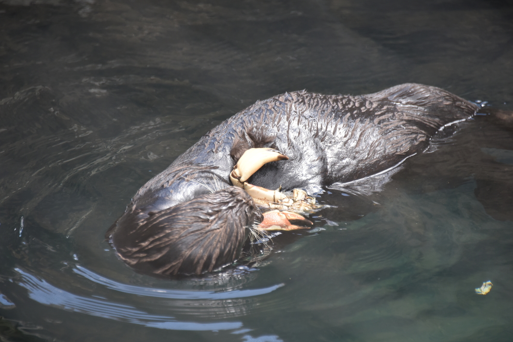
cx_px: 244
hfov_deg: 6.4
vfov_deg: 4.3
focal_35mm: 321
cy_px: 182
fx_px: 4575
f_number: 5.6
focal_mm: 300
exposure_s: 1/640
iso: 1000
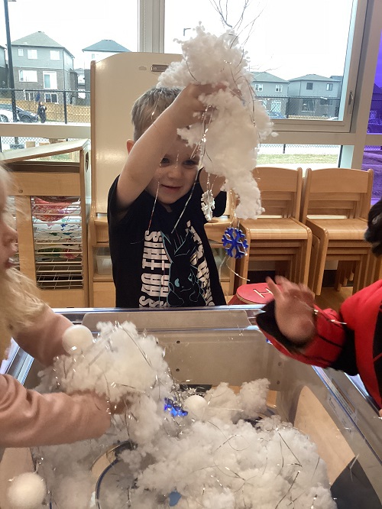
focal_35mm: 31
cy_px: 254
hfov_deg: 45.5
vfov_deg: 58.3
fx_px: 456
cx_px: 191
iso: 250
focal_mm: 3.3
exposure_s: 1/60
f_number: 2.4
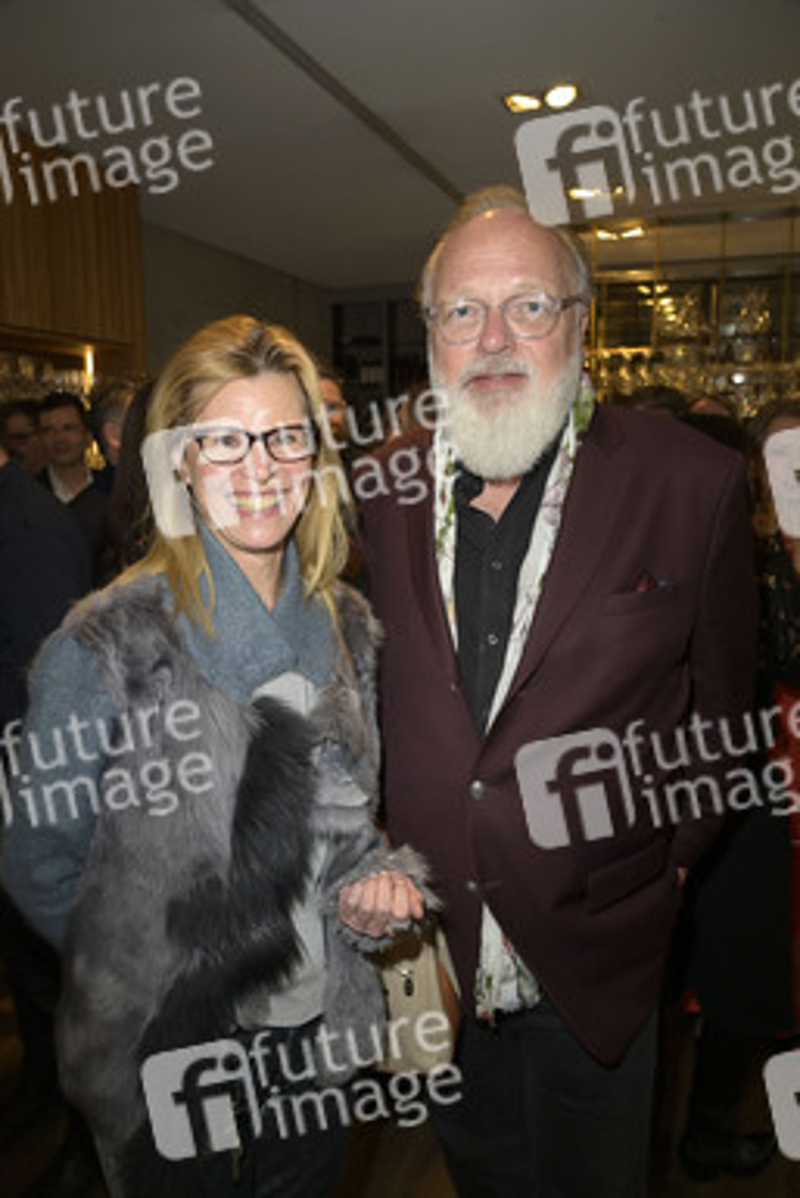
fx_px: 932
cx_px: 392
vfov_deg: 65.4
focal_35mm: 28
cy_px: 619
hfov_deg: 46.4
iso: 1600
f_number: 5.6
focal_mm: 27
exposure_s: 1/60
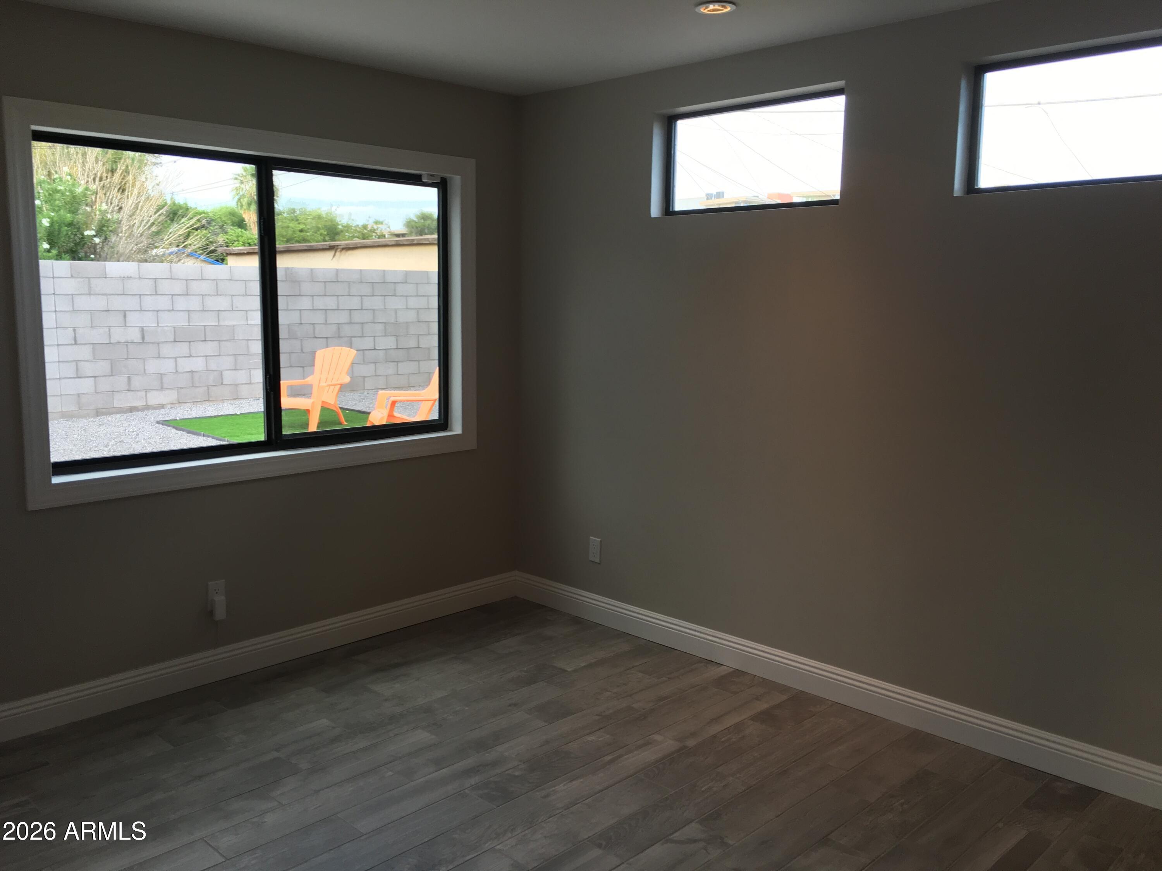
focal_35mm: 29
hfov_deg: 61.7
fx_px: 973
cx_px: 581
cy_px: 436
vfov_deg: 48.2
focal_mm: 4.15
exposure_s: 1/60
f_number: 2.2
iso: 32
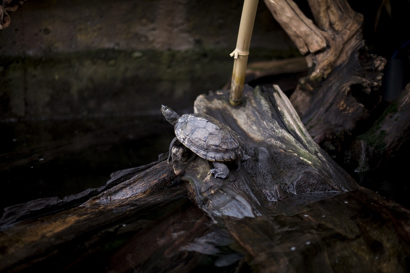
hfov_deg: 39.6
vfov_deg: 27.0
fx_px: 569
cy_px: 136
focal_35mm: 50
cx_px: 205
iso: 500
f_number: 1.4
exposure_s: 1/1000
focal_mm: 50
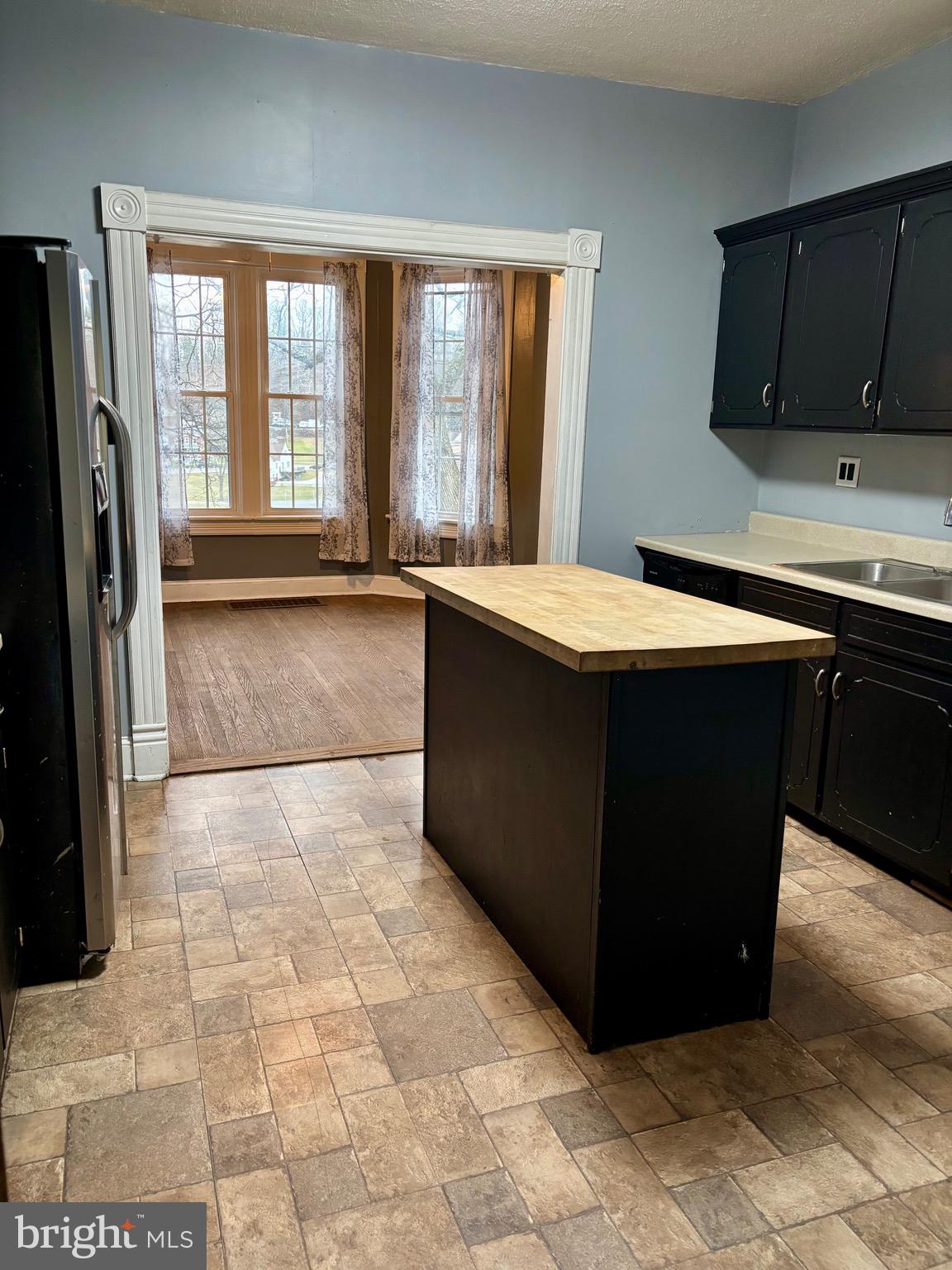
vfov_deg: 67.3
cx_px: 476
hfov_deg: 53.1
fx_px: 953
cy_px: 635
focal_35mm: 26
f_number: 1.6
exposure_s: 1/60
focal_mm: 5.96
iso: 320
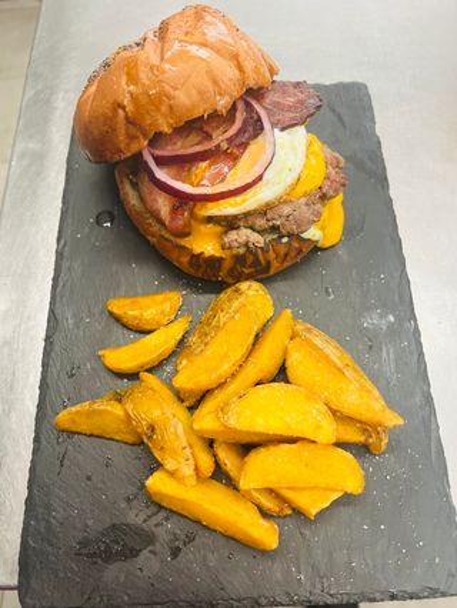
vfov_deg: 67.3
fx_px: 457
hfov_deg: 53.1
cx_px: 228
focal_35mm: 26
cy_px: 304
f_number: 1.5
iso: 125
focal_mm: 5.7
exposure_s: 1/121
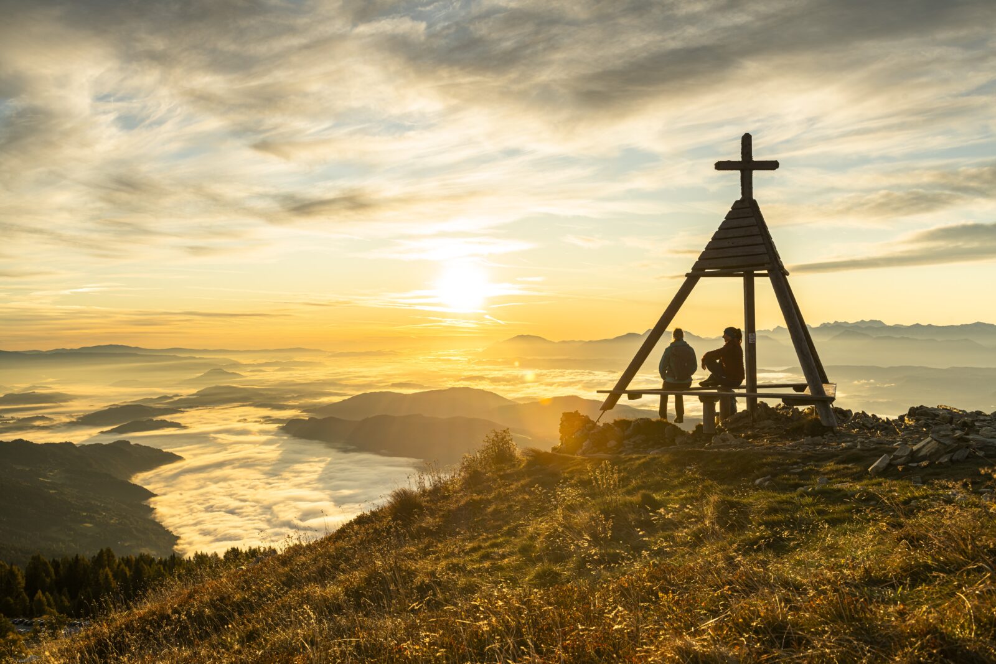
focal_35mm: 32
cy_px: 332
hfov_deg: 58.7
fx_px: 885
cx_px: 498
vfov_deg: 41.1
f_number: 11
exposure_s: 1/160
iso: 100
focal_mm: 32
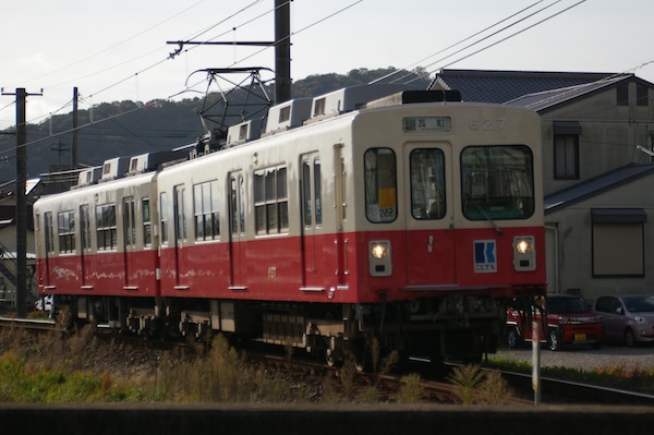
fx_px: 2124
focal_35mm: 117
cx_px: 327
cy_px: 218
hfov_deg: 17.5
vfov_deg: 11.7
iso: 400
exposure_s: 1/4000
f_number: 5.6
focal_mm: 78
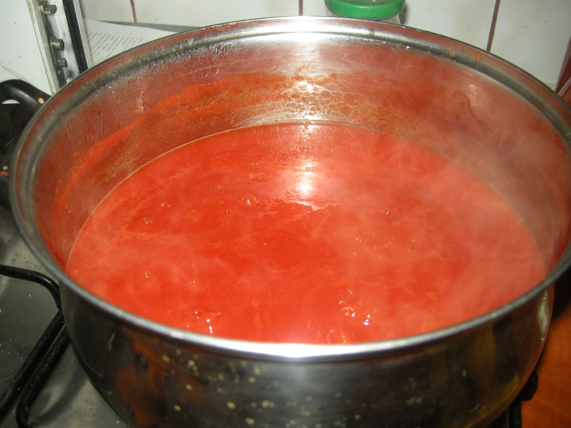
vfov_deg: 40.7
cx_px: 286
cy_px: 214
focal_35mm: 35
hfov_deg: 52.6
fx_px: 577
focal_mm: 7.5
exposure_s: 1/60
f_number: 2.7
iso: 64
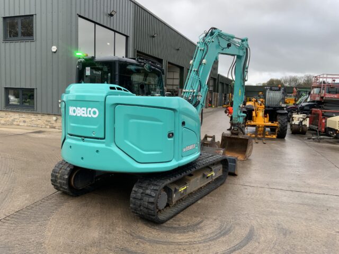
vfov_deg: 48.2
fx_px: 284
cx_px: 170
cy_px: 127
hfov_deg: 61.7
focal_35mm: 29
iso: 40
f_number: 1.8
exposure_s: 1/122
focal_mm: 3
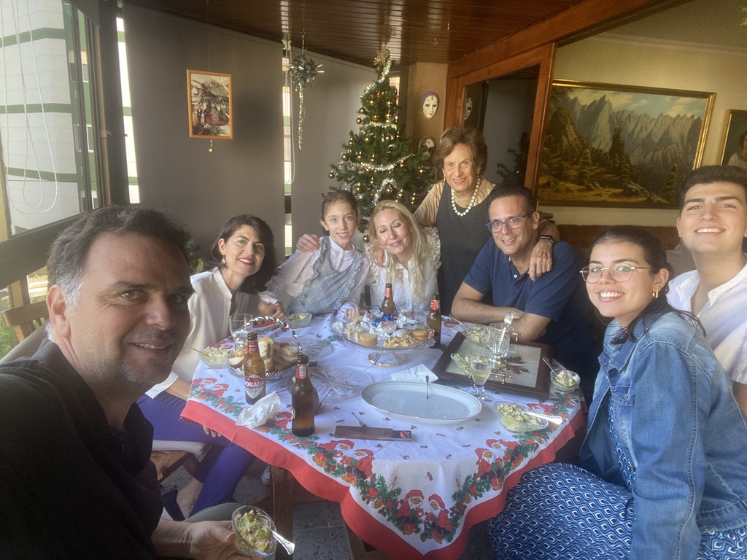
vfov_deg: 58.9
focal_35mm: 23
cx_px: 374
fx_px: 496
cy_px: 280
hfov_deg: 73.9
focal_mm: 2.71
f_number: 2.2
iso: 125
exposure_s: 1/60
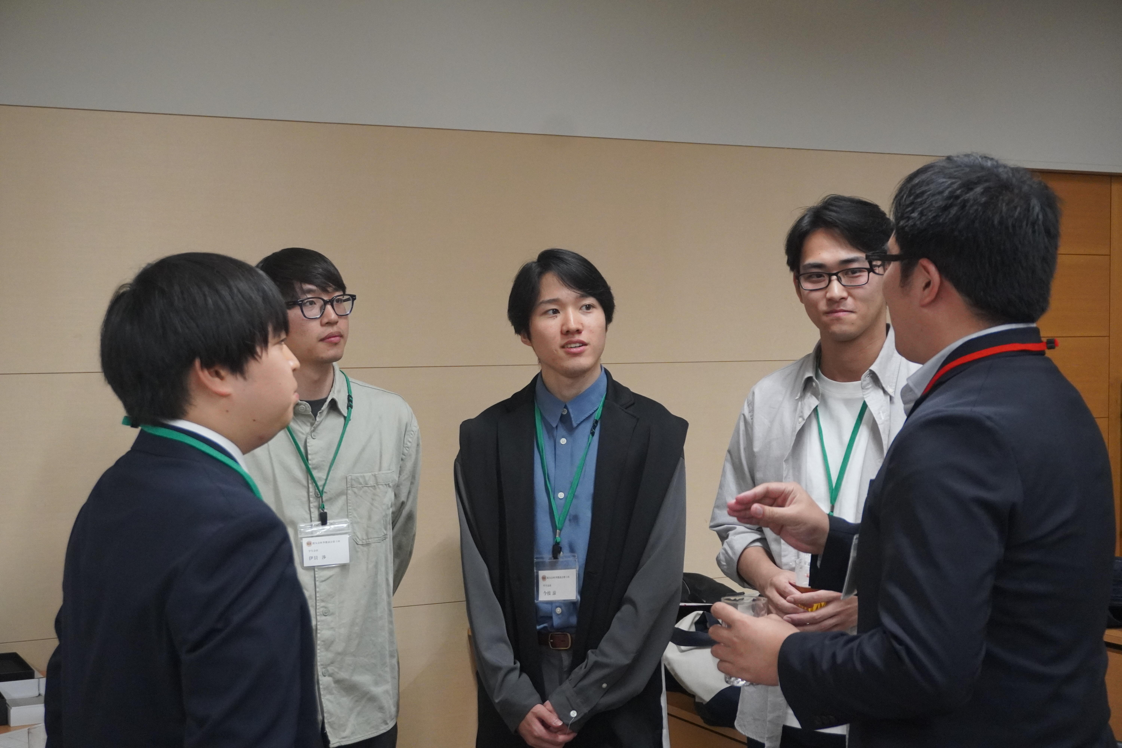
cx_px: 561
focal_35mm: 51
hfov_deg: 38.9
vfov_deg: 26.5
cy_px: 374
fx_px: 1589
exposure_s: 1/160
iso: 3200
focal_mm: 34
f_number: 5
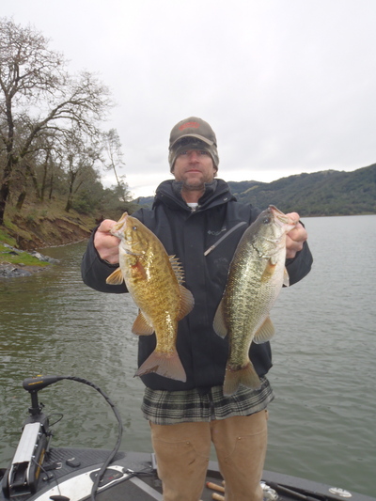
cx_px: 188
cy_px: 250
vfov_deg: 63.4
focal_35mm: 28
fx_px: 405
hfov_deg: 49.8
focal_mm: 5
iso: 64
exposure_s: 1/125
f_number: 4
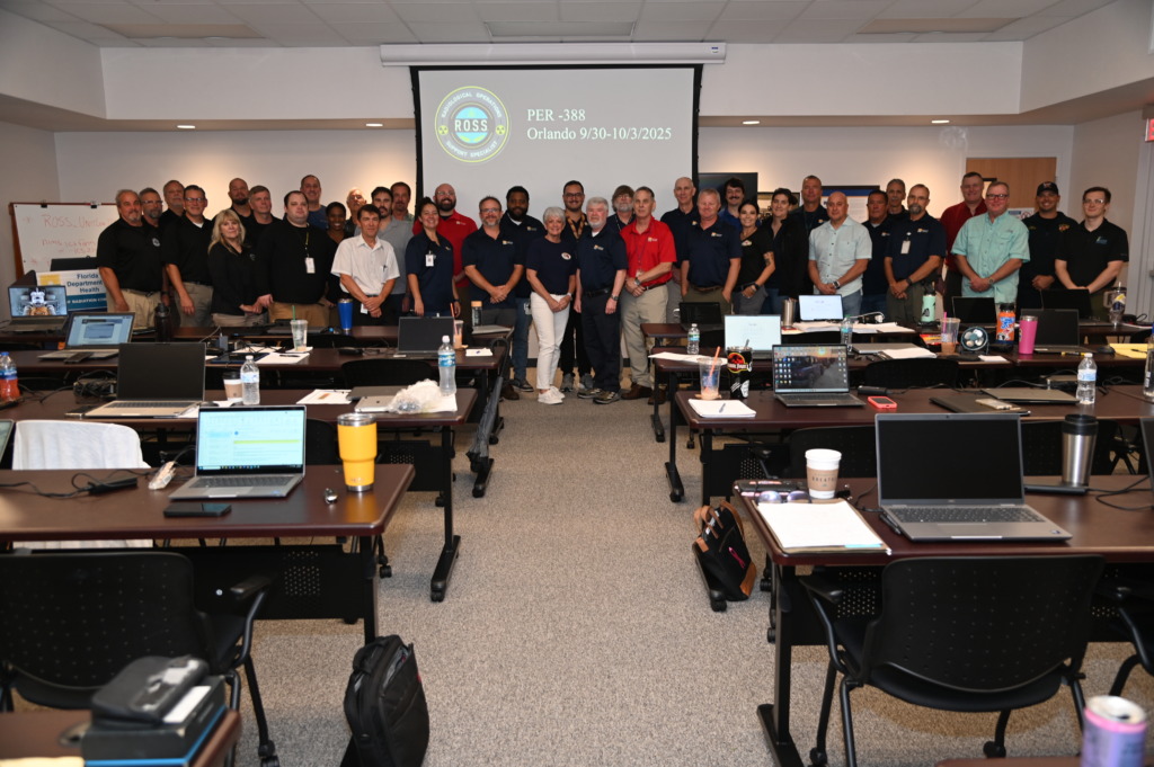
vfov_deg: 43.5
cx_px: 577
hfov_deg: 62.0
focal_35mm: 30
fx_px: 961
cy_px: 384
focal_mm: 30
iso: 450
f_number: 4
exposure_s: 1/60
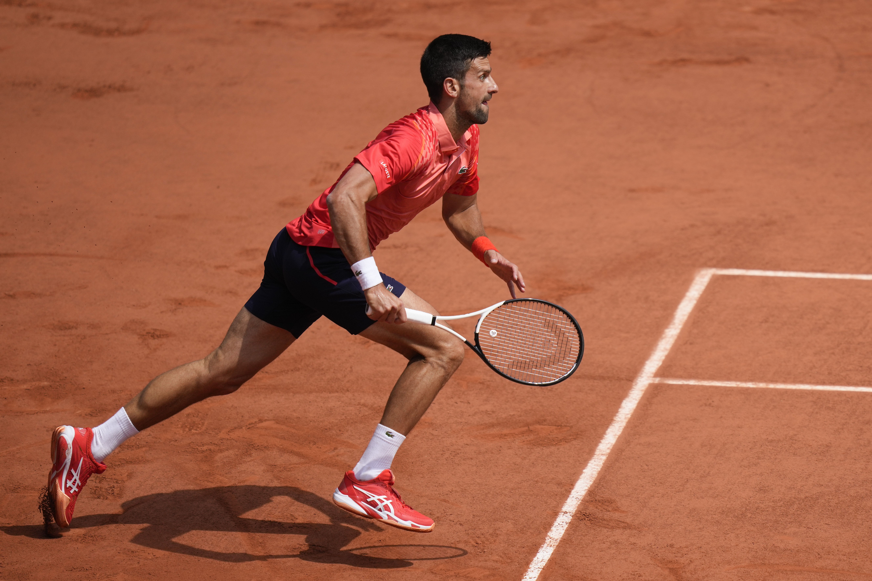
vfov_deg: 3.4
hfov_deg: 5.2
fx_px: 9688
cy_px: 290
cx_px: 436
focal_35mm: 400
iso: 250
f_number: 2.8
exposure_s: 1/6400
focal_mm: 400
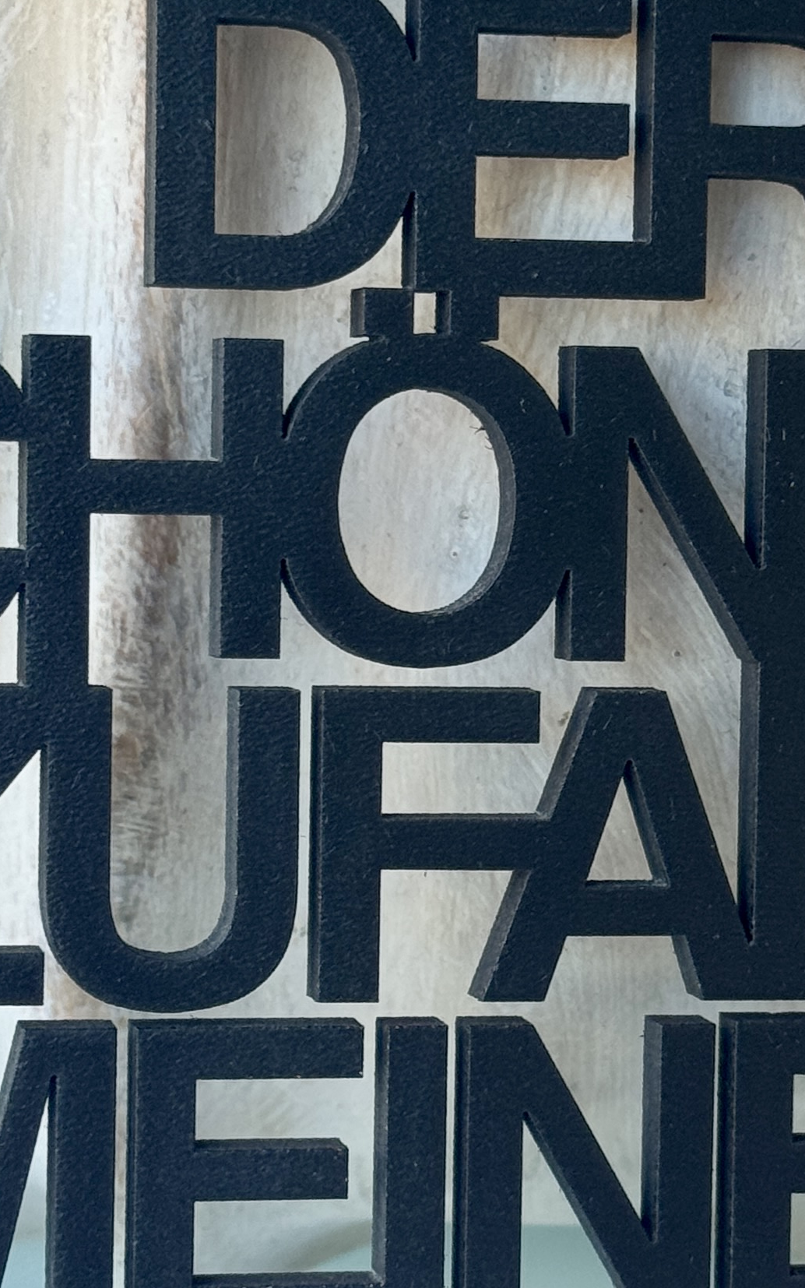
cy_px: 654
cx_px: 593
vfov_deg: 16.8
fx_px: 4352
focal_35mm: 124
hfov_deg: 10.5
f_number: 1.78
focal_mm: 6.76
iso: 100
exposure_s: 1/121
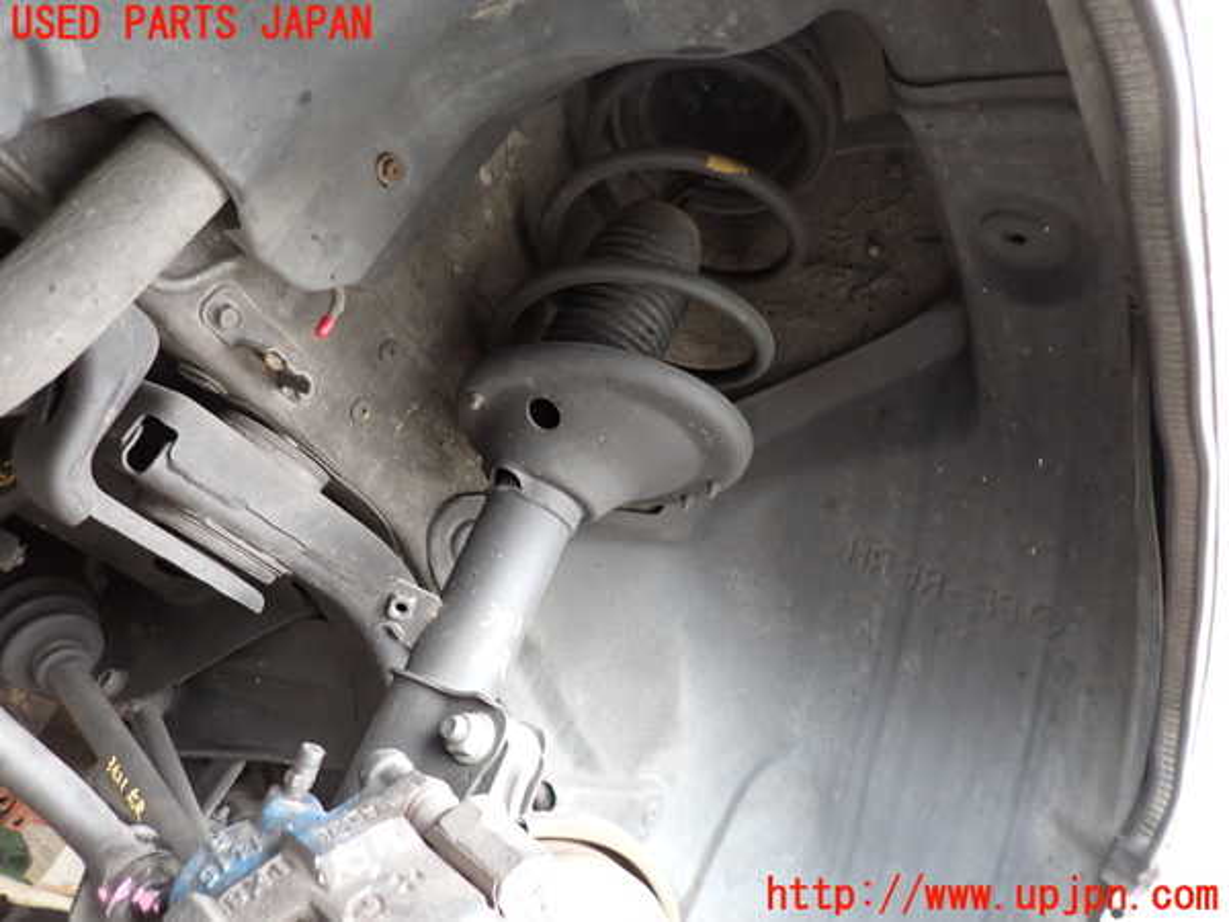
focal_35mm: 25
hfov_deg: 69.4
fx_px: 888
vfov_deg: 54.9
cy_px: 461
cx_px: 614
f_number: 2
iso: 320
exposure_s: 1/30
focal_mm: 4.5
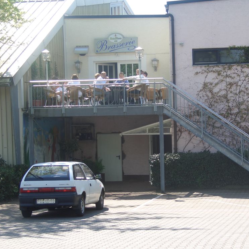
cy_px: 125
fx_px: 732
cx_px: 157
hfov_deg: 19.3
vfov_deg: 19.3
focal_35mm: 90
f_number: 3.5
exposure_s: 1/250
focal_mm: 16.33
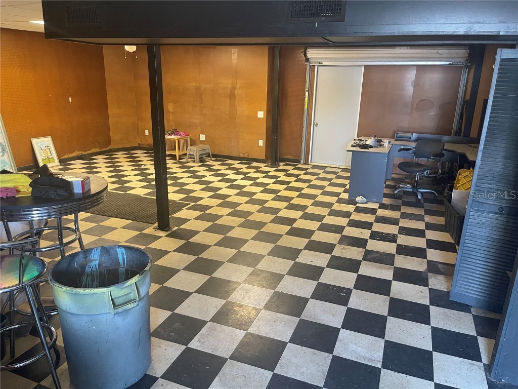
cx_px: 259
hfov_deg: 69.4
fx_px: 374
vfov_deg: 54.9
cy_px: 194
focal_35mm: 25
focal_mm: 5.1
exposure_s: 1/60
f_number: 1.6
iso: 400
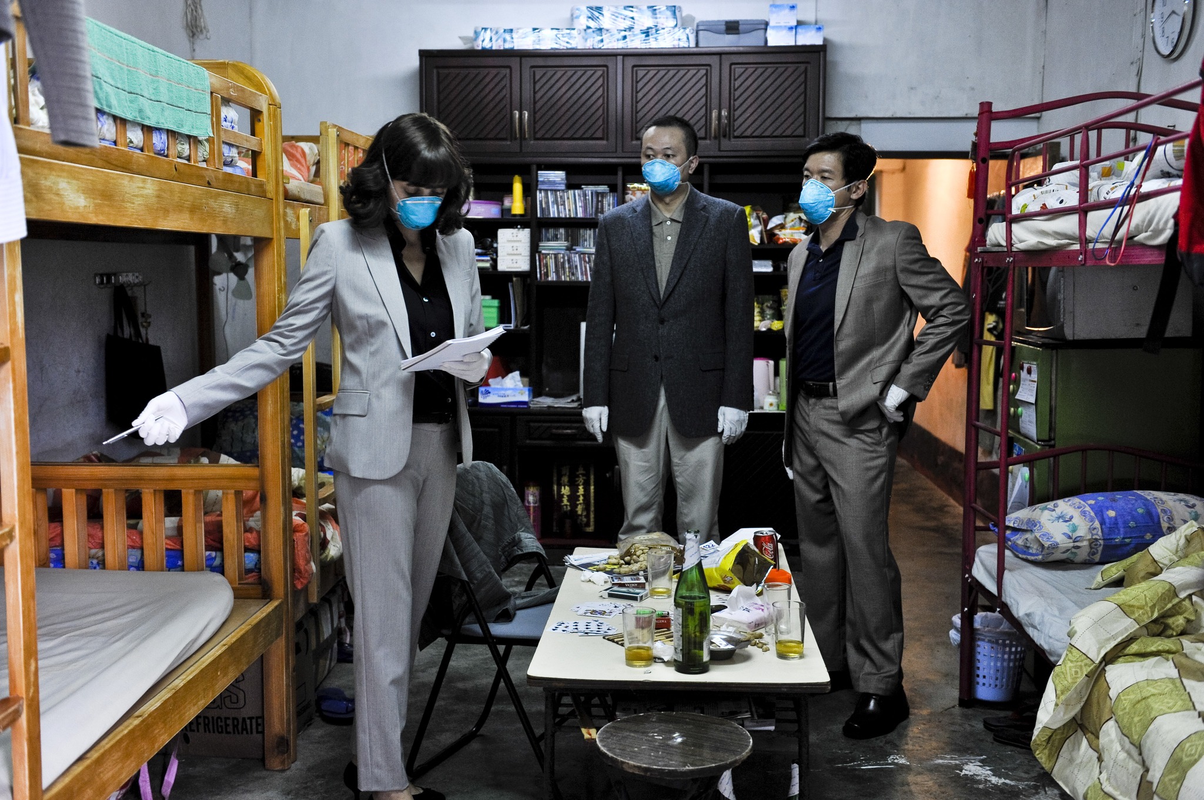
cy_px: 400
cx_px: 602
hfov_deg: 50.7
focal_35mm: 38
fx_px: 1270
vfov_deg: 35.0
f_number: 3.5
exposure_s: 1/100
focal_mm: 38
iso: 1600
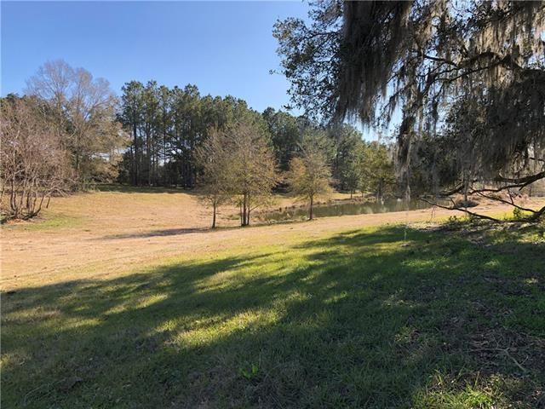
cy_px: 204
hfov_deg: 63.4
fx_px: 441
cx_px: 272
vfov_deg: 49.7
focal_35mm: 28
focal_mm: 4
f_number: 1.8
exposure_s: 1/838
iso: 20
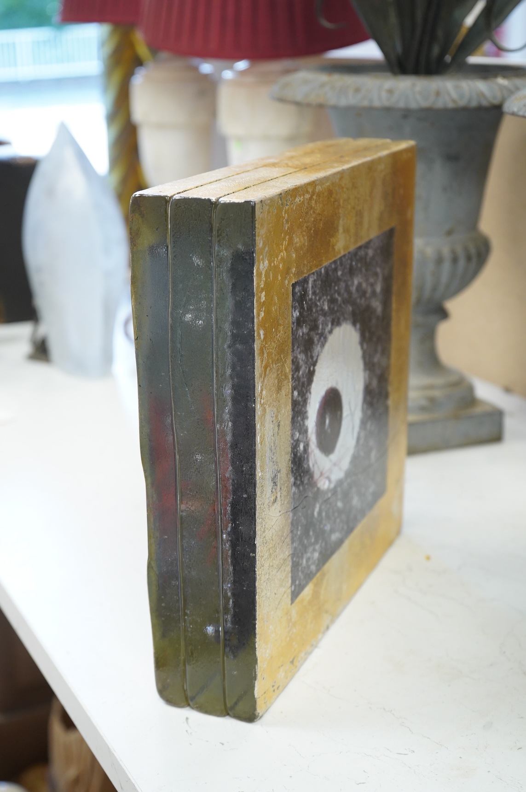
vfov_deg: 38.2
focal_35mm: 52
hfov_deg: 25.9
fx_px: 1142
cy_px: 396
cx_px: 263
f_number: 5.6
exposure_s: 1/125
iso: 2500
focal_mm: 52
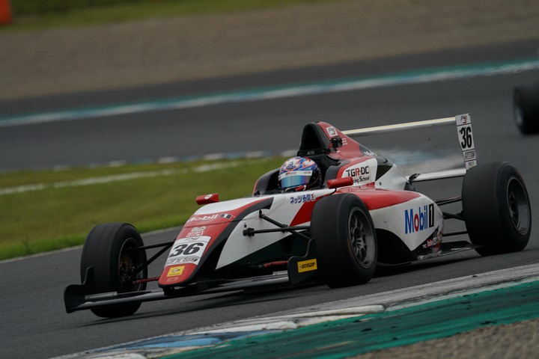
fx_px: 8983
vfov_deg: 2.3
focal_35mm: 600
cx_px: 270
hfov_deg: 3.4
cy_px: 180
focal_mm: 600
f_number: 7.1
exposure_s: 1/800
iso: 200
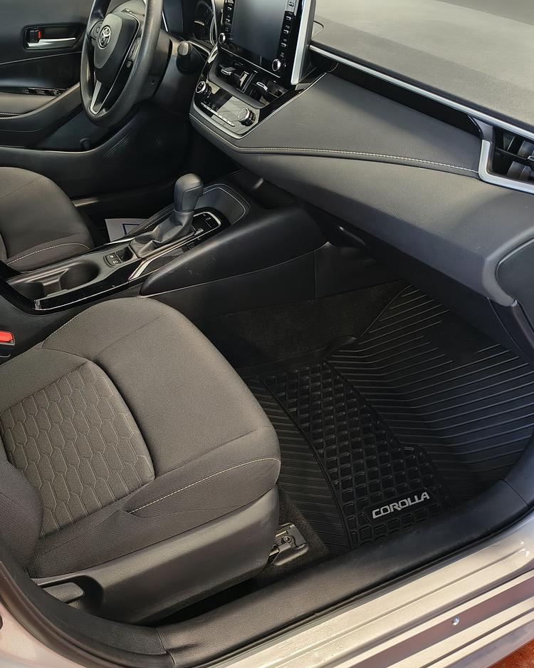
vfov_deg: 55.6
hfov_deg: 45.0
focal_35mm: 32
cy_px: 340
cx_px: 171
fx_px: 632
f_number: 1.8
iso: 428
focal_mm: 5.56
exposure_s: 1/60
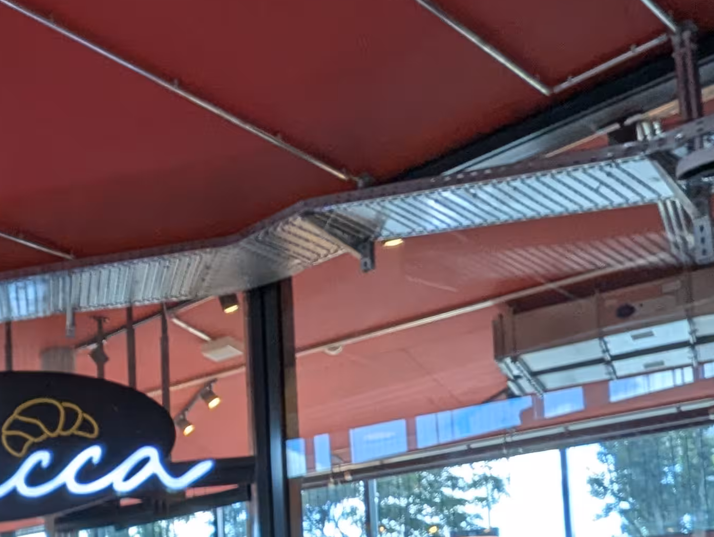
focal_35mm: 39
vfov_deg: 31.7
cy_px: 621
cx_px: -271
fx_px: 806
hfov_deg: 32.1
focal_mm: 1.95
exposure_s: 1/90.9
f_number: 2.2
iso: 57
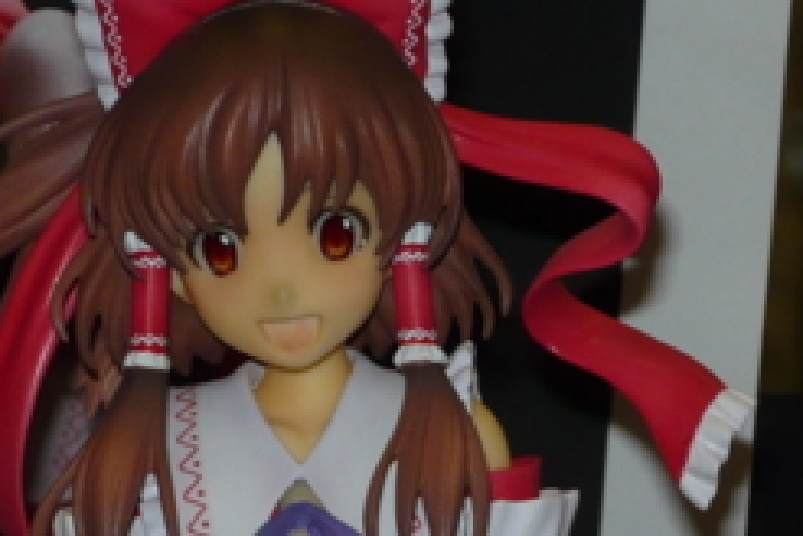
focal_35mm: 305
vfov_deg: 4.5
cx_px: 300
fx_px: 6803
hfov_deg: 6.8
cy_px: 458
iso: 100
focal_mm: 16.5
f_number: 5.1
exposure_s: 1/60
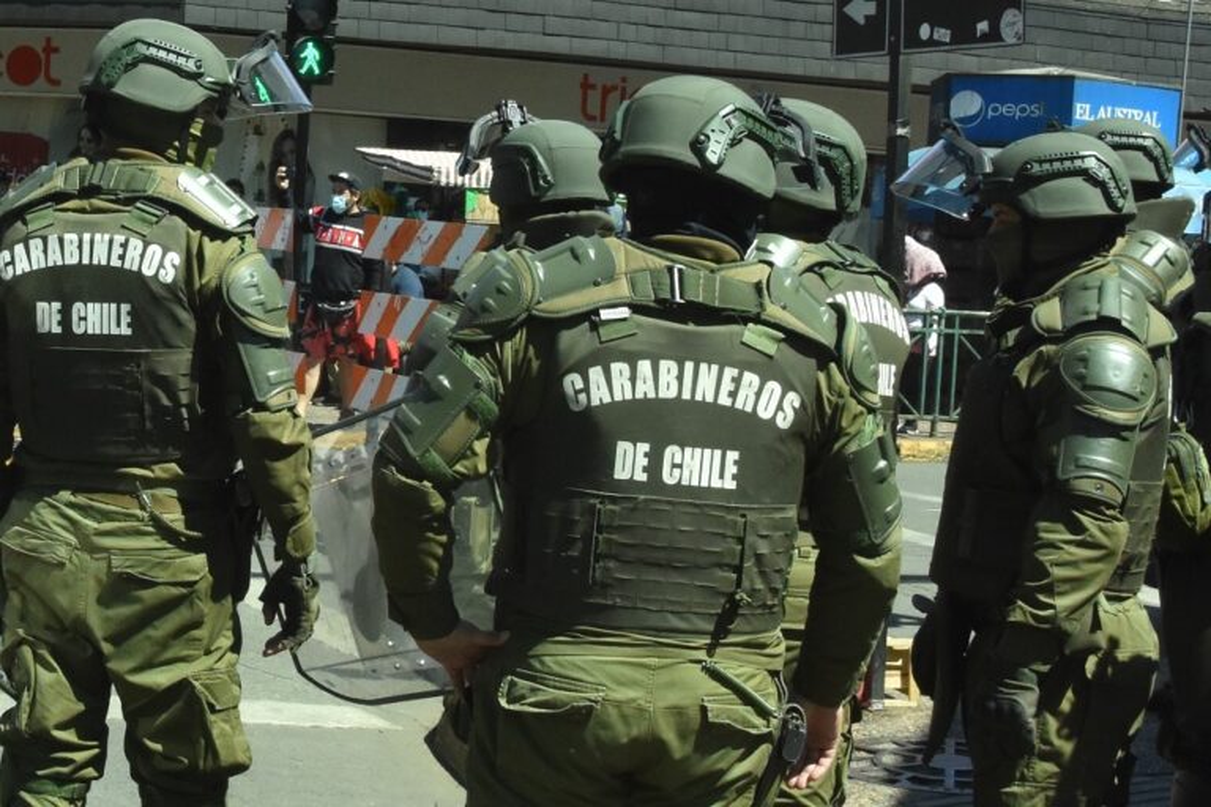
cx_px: 606
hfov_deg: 61.9
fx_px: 1009
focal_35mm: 30
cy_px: 404
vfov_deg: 43.6
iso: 1250
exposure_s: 1/800
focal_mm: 20
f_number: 14
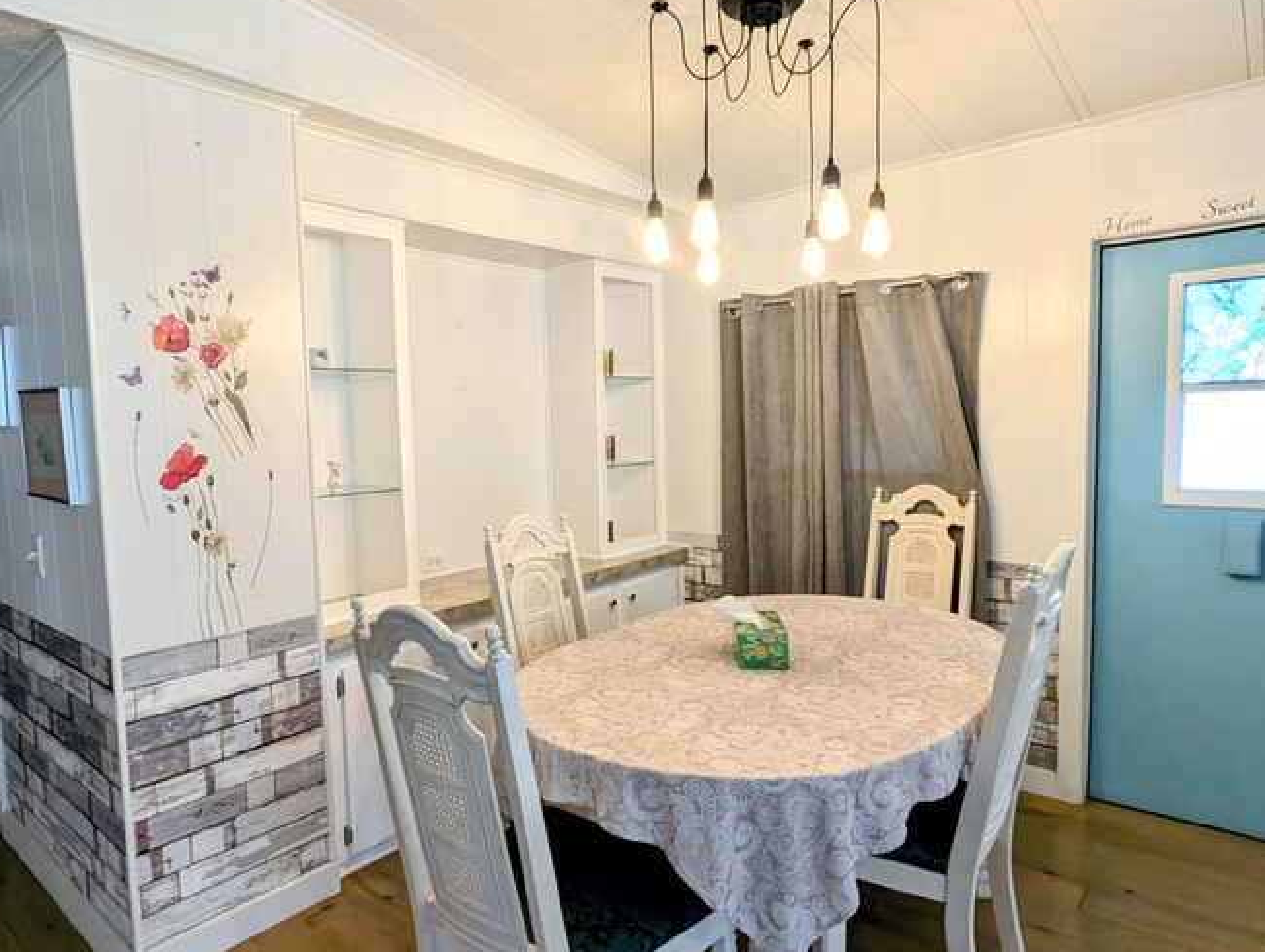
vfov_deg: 66.1
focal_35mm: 20
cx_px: 537
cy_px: 486
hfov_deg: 81.1
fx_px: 732
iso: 172
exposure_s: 1/60
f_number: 2.2
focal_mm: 1.95
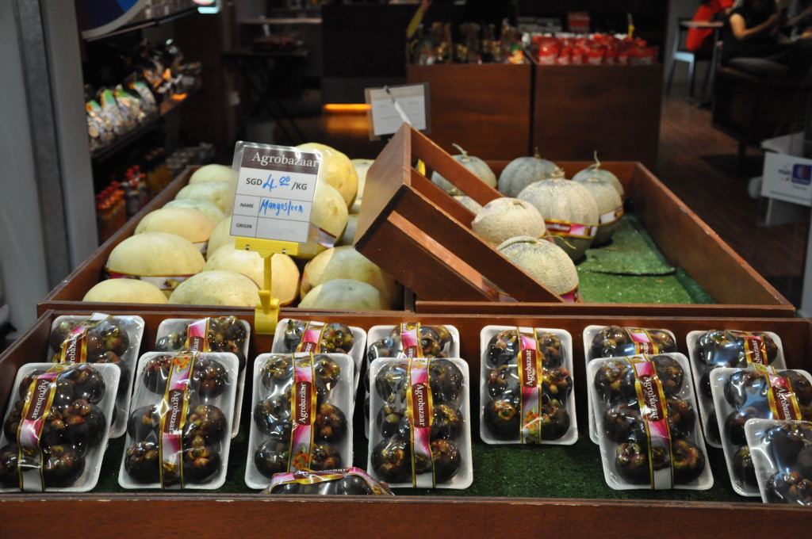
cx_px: 406
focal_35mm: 48
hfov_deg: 41.2
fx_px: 1081
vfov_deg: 28.0
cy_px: 270
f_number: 4.2
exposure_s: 1/80
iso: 2000
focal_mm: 32
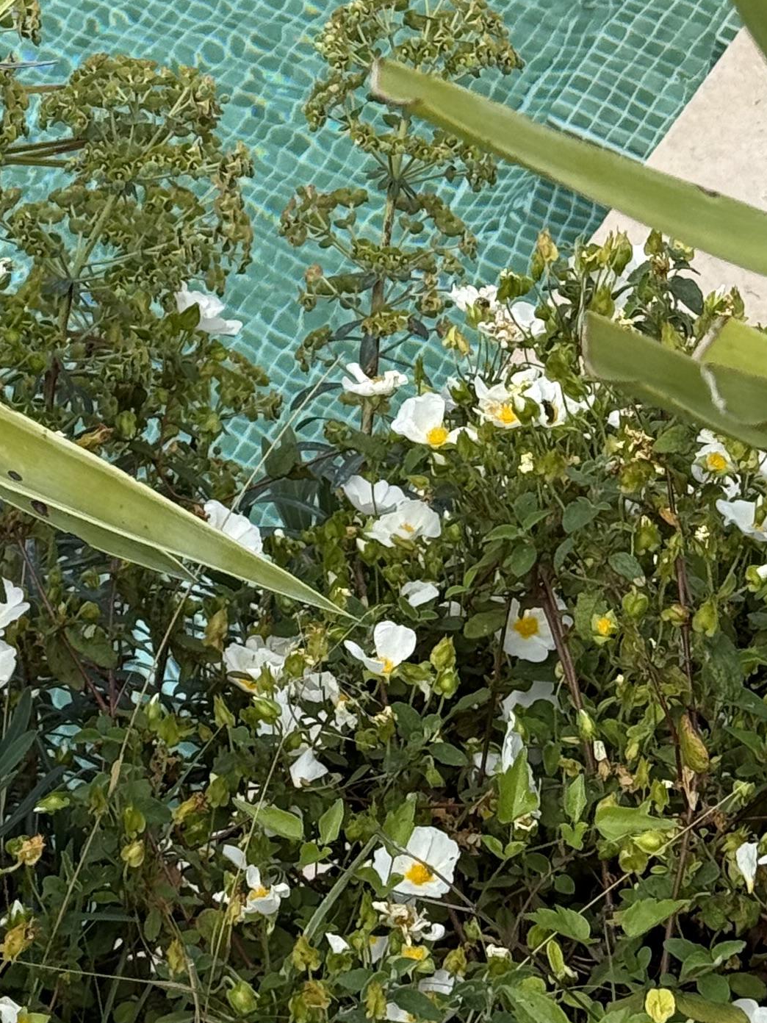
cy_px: -143
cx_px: 29
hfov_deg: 10.6
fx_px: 4107
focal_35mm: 139
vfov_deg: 13.9
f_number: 1.78
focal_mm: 6.76
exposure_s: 1/2762
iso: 64
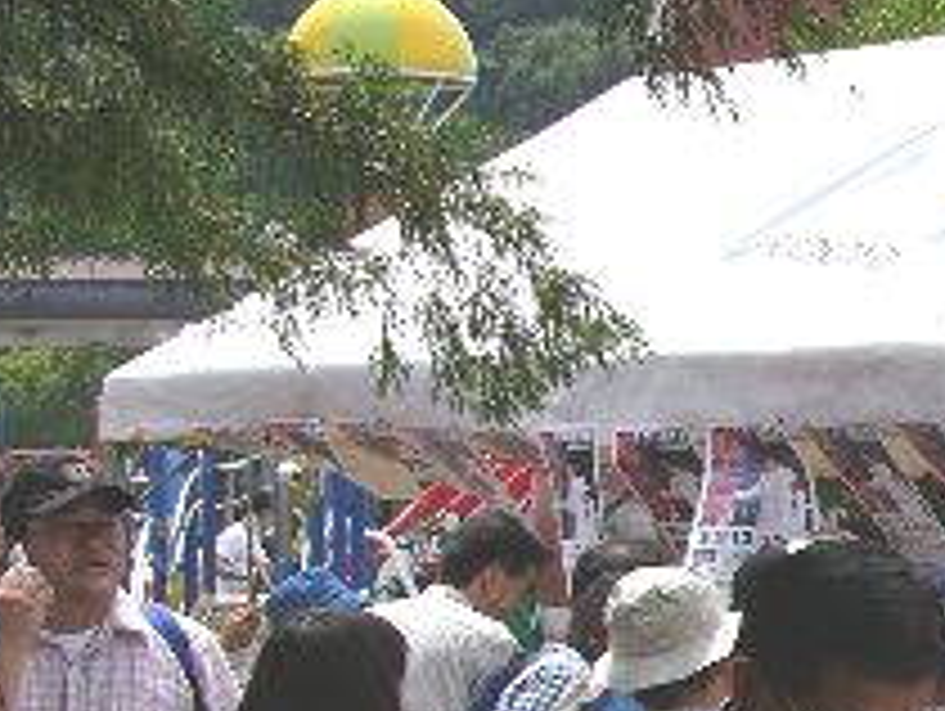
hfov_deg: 13.4
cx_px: 1152
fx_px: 3908
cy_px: 626
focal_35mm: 143
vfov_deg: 10.3
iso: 50
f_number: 5.2
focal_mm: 7.8
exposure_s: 1/800
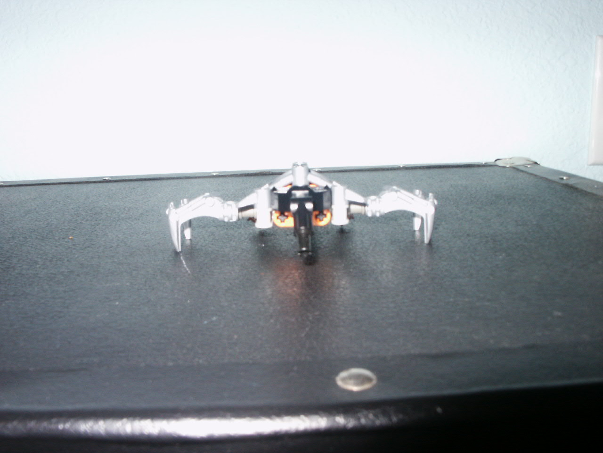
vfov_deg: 40.7
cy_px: 226
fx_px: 610
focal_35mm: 35
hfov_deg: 52.6
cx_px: 302
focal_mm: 7.18
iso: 200
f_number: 6.7
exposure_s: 1/45
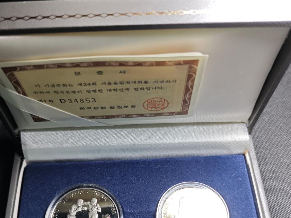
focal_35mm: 40
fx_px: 336
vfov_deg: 35.3
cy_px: 158
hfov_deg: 46.7
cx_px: 128
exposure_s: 1/50
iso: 80
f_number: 1.6
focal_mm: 5.84
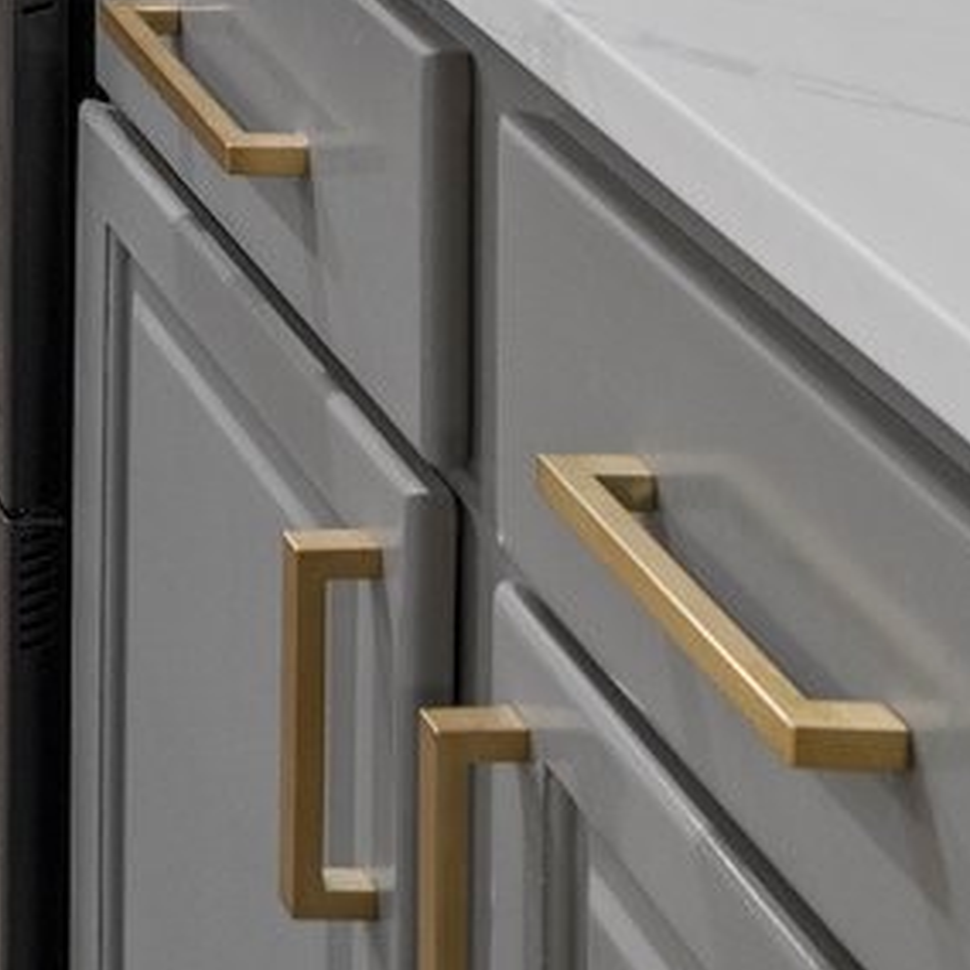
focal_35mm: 98
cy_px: -1204
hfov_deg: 14.3
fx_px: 3107
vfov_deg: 13.8
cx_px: -1062
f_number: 8
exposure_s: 1.3
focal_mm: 16
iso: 400
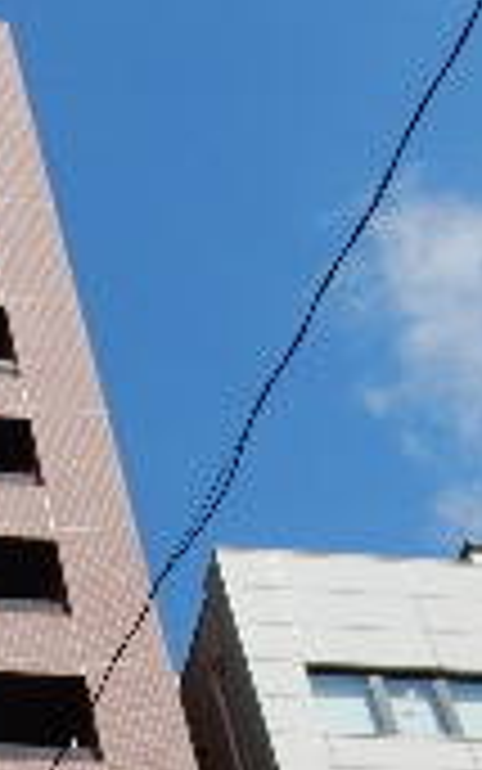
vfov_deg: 19.2
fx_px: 2079
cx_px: -68
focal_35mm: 99
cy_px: 1031
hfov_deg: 12.9
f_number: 3.7
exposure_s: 1/1600
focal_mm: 4.5
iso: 125
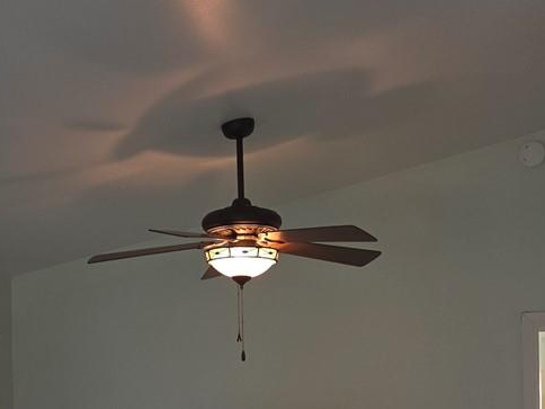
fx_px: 1197
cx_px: 208
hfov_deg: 25.6
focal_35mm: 76
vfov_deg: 18.6
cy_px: 451
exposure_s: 1/60
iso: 32
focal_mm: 5.4
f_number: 1.8
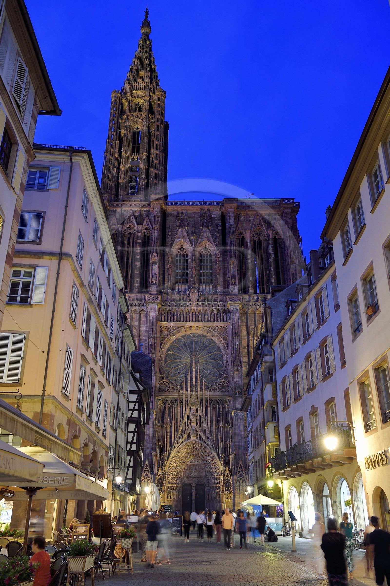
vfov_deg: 58.8
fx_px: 521
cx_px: 195
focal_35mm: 32
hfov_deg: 41.1
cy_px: 293
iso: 200
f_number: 6.3
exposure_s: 1/1.25
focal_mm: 32
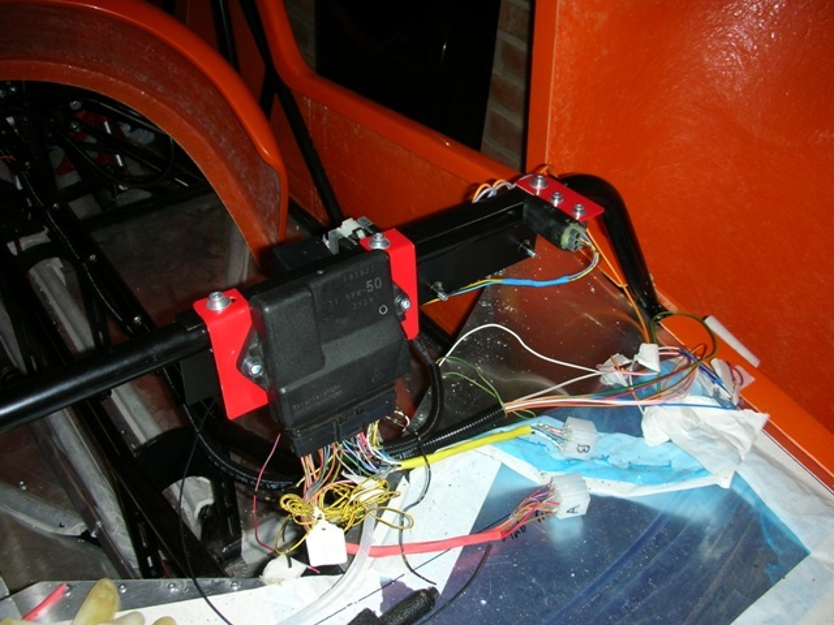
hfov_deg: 52.6
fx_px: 843
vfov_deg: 40.7
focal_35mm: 35
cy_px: 312
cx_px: 417
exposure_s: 1/60.1
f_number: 3
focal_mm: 5.8
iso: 50
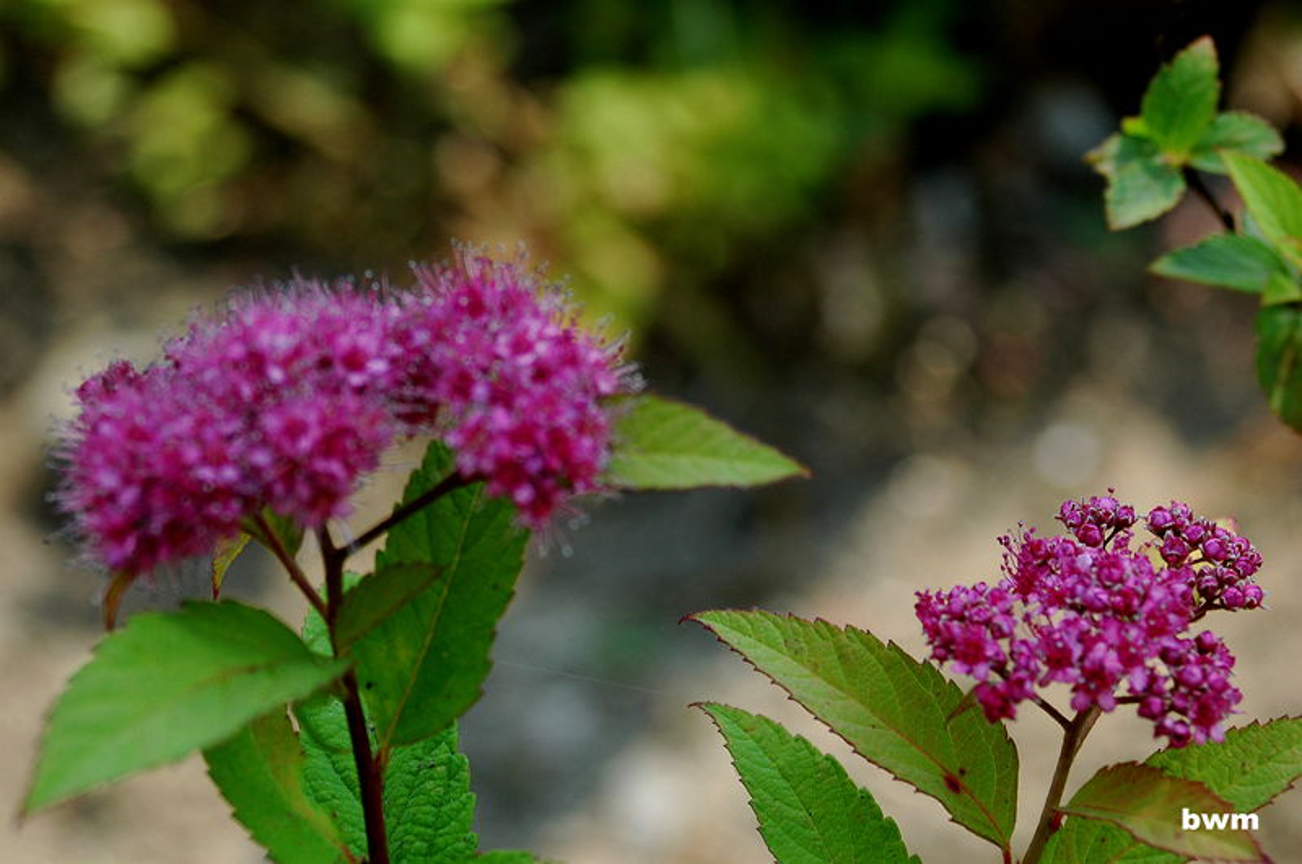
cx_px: 651
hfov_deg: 13.7
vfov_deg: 9.1
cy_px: 432
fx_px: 5417
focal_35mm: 150
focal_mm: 100
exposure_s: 1/200
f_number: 9
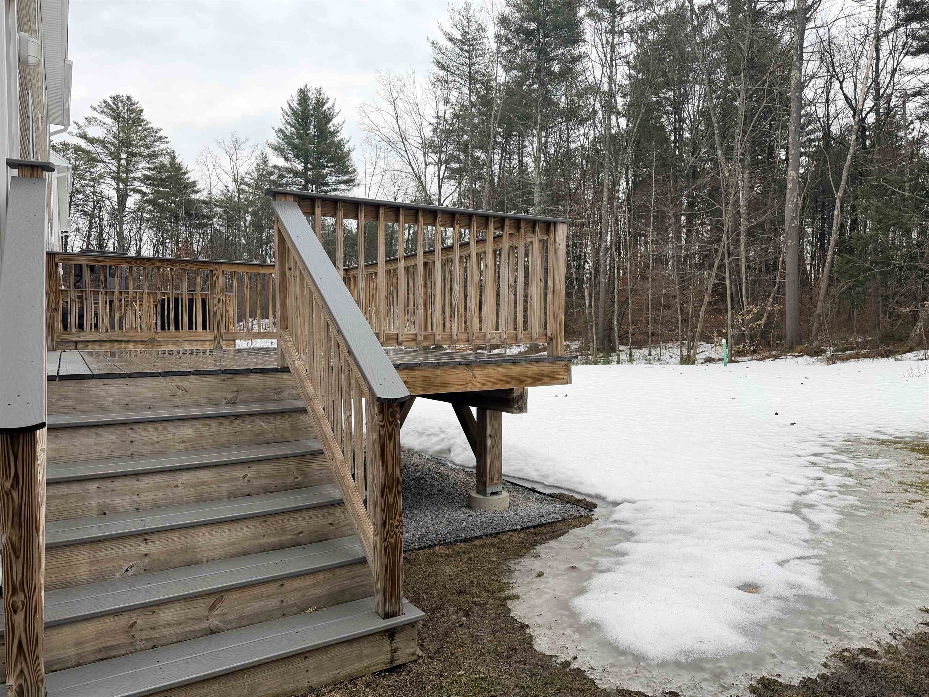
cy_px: 348
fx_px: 644
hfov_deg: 71.6
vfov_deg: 56.8
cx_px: 464
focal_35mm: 24
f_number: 1.78
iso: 125
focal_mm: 6.76
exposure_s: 1/121
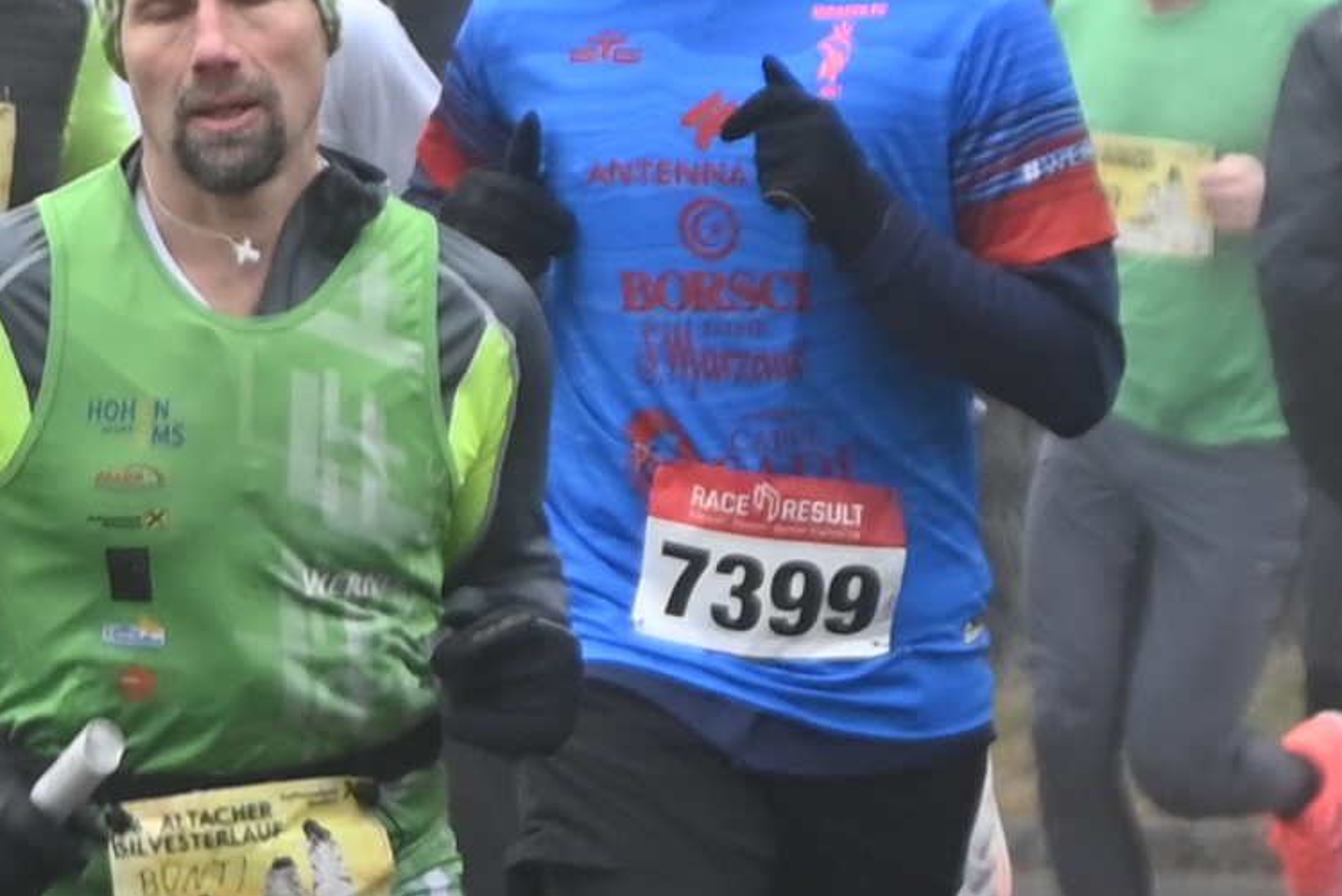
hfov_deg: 2.9
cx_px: -1677
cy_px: 932
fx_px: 26439
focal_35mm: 709
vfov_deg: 1.9
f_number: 5.3
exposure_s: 1/250
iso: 400
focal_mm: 90
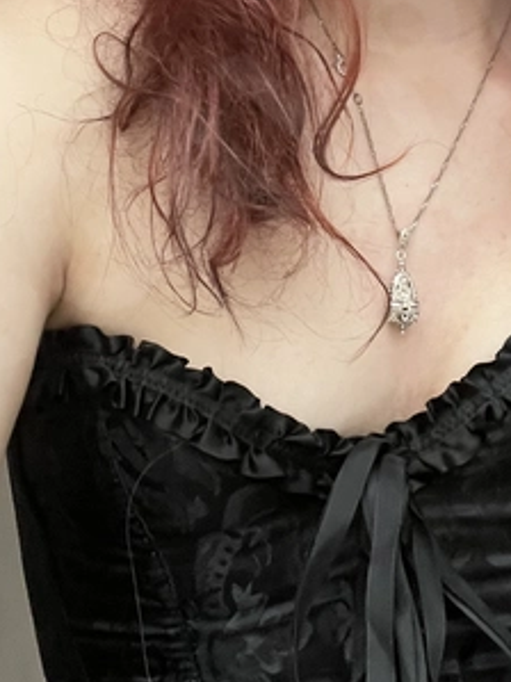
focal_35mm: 64
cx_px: 335
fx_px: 1261
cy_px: 36
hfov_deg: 22.8
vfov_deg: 28.8
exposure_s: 1/42
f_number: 2.2
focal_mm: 2.71
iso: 400
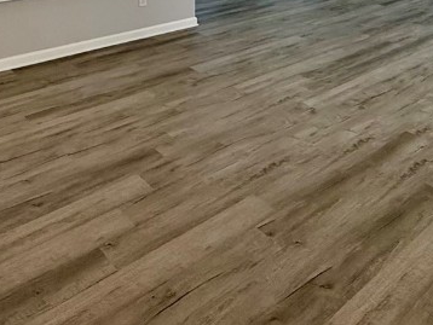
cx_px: 304
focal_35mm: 40
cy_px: -70
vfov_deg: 30.3
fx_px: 501
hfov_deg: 45.7
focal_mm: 2.22
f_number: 2.2
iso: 160
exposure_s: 1/120
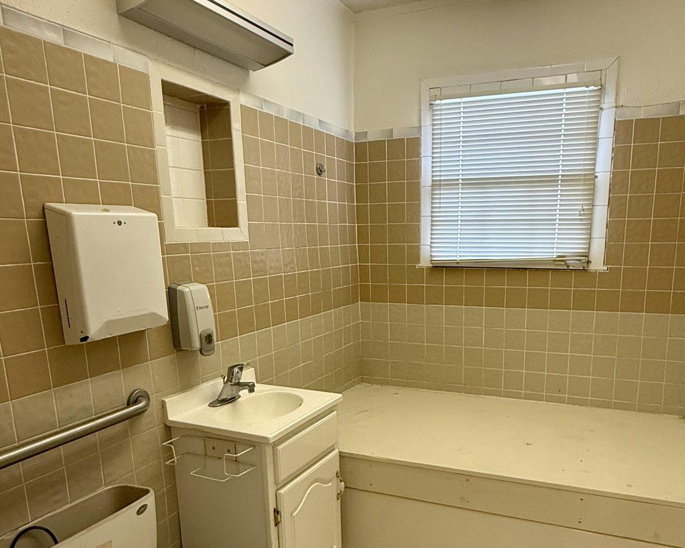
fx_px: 547
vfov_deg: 52.5
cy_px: 351
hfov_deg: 63.7
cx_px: 395
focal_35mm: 27
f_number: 2.2
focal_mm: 2.22
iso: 250
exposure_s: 1/120
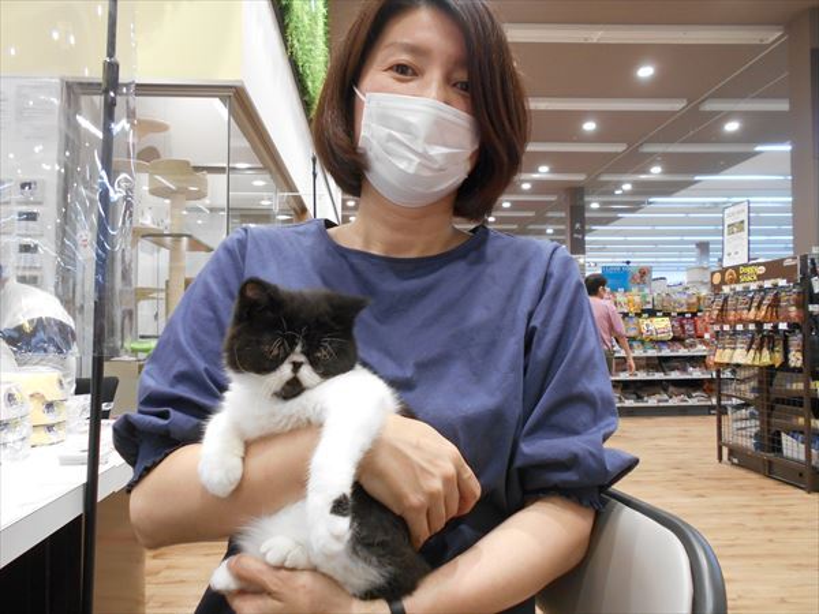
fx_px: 615
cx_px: 410
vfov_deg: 53.1
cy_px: 307
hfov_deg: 67.3
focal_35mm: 26
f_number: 3.2
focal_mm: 4.6
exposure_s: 1/30
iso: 220
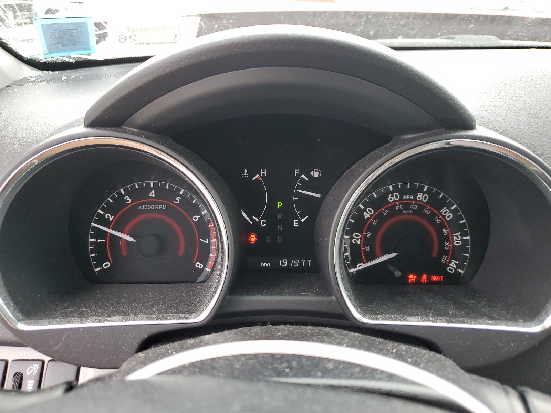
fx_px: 414
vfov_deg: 53.1
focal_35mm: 26
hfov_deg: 67.3
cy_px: 206
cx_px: 276
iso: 65
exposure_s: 1/120
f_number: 1.5
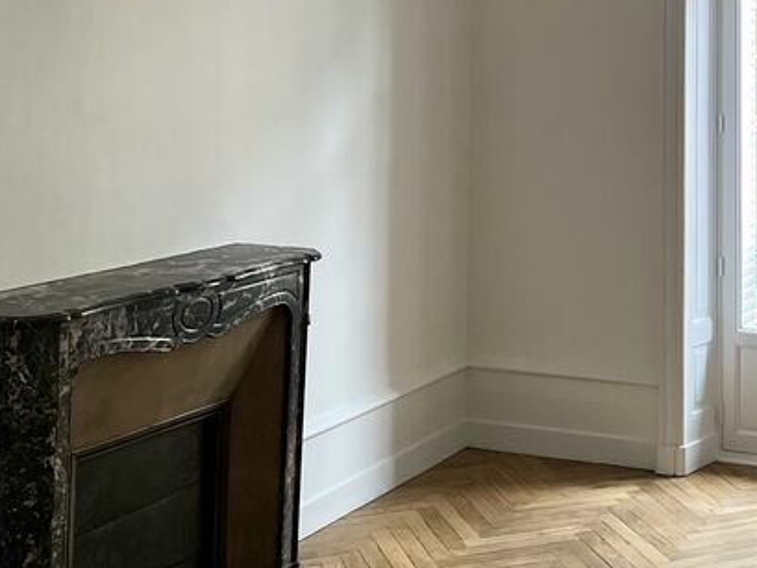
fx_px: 1334
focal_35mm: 61
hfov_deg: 30.7
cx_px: 629
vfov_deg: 23.0
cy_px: -6
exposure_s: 1/60
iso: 250
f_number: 1.6
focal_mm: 4.2
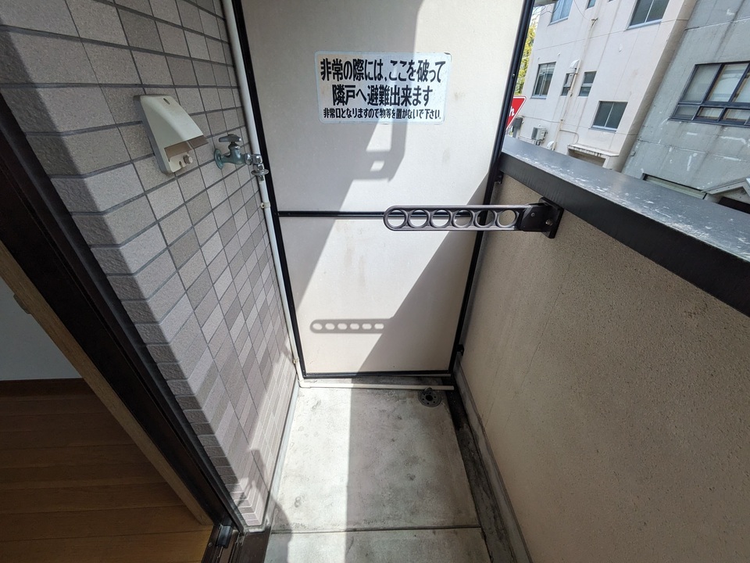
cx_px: 375
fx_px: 303
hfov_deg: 102.1
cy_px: 282
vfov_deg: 85.7
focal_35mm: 14
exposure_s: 1/962
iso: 48
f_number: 2.2
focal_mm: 1.83
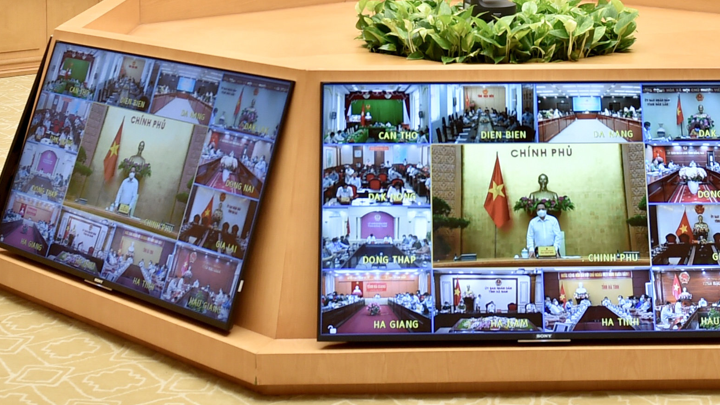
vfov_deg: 16.7
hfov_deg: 30.4
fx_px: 1317
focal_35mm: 69
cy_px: -86
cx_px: 463
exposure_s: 1/160
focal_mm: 32
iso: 1000
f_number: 4.5
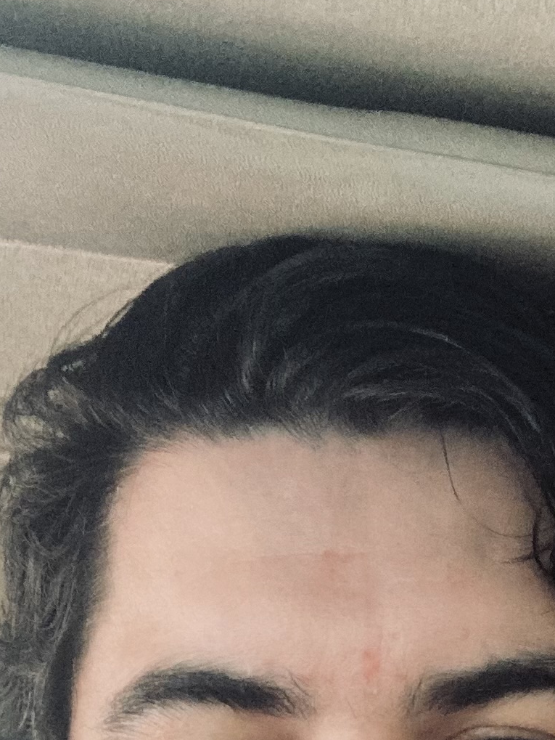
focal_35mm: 97
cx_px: 373
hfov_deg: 15.2
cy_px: 983
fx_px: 2072
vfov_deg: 18.7
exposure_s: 1/48
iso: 320
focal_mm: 2.87
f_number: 2.2
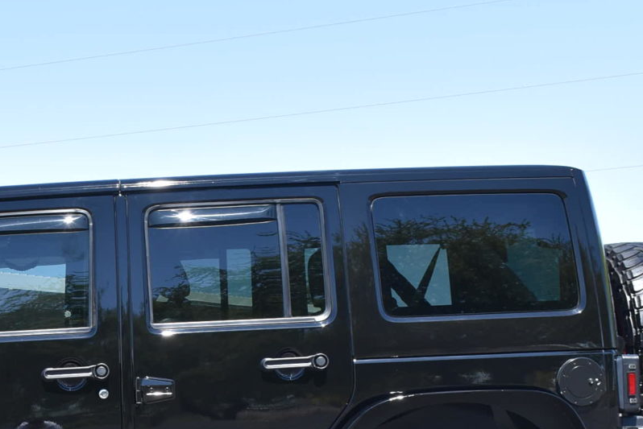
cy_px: 466
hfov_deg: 20.6
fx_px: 1721
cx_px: 37
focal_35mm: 96
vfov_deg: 13.9
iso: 200
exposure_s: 1/250
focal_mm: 25
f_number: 8
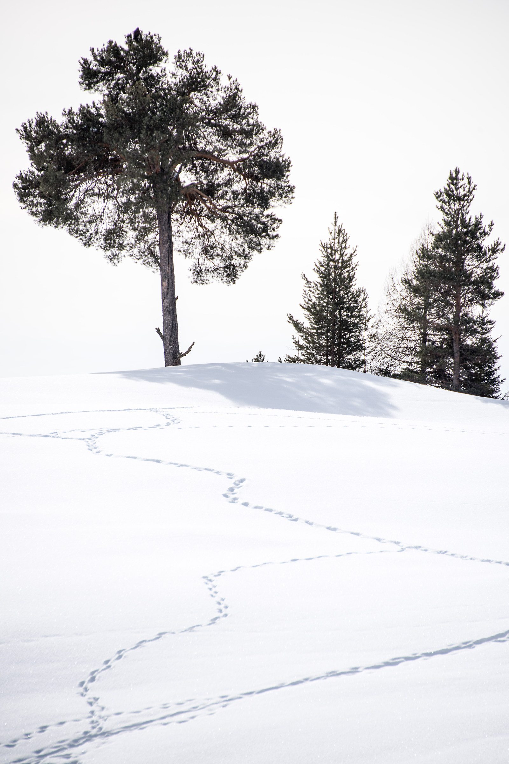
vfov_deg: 4.9
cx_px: 254
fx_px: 8903
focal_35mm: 420
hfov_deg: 3.3
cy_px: 382
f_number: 8
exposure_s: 1/640
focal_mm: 420
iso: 100
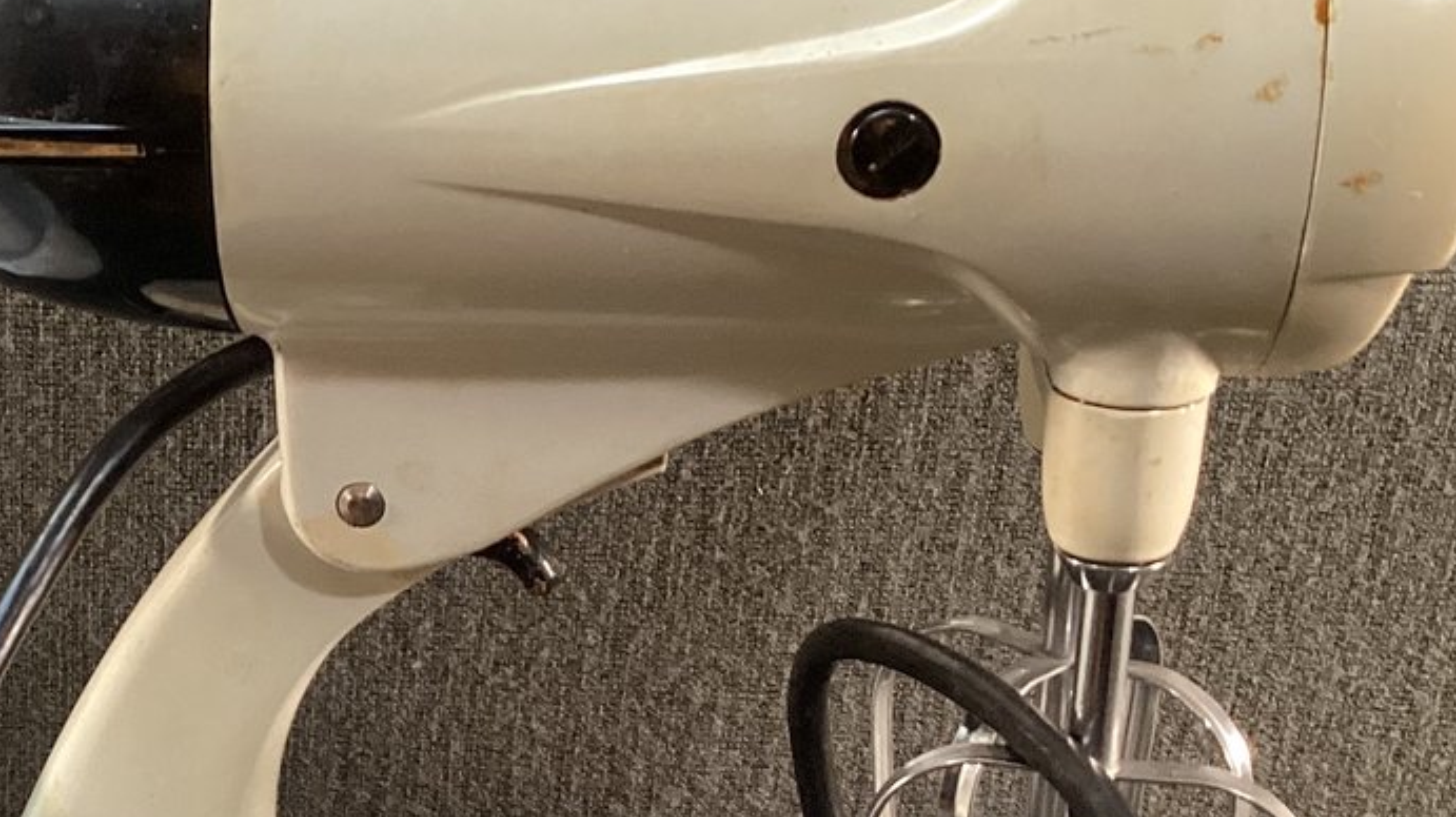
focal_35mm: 74
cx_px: 130
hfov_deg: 27.5
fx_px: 2856
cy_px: 555
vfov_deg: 16.3
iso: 125
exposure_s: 1/60
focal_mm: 3.3
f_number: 2.4
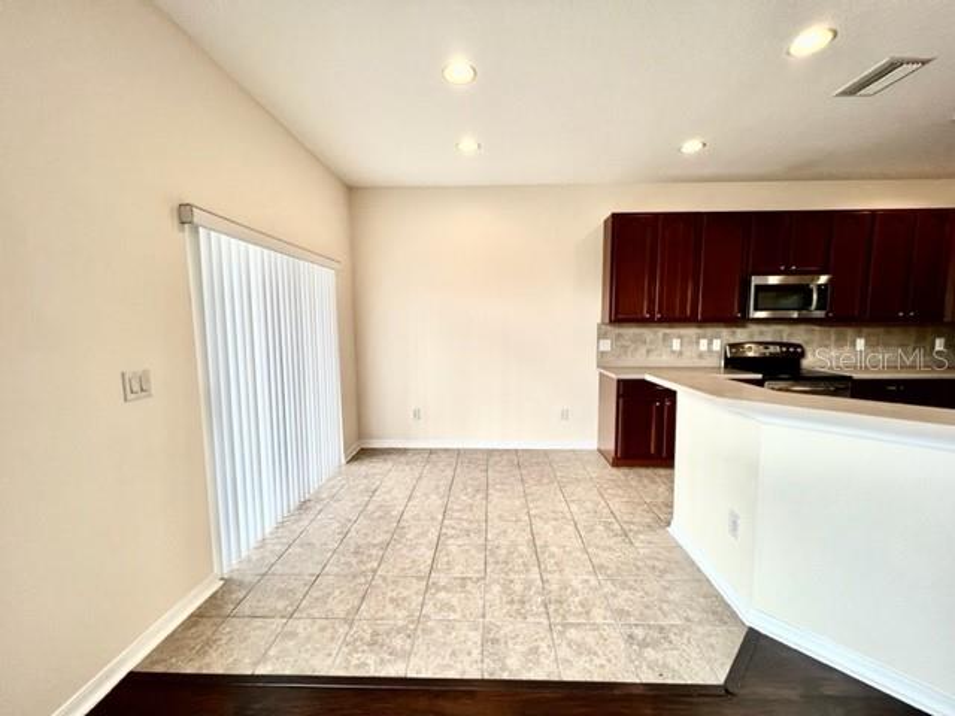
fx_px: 359
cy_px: 358
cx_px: 478
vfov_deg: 89.9
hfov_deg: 106.2
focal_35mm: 13
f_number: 1.8
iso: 64
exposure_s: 1/122
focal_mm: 1.57
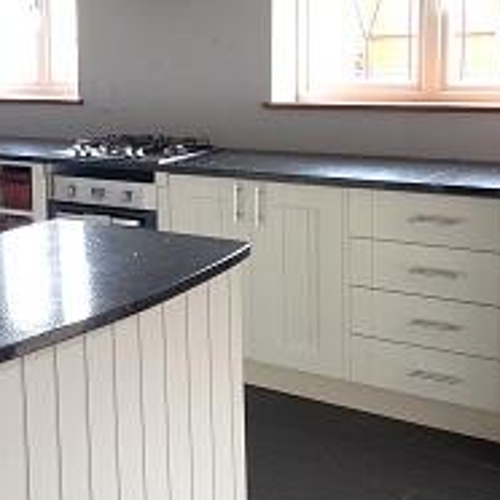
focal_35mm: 64
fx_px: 1046
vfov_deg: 26.7
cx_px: 30
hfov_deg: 25.8
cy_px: 169
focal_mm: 4.12
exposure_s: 1/20
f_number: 2.4
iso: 64
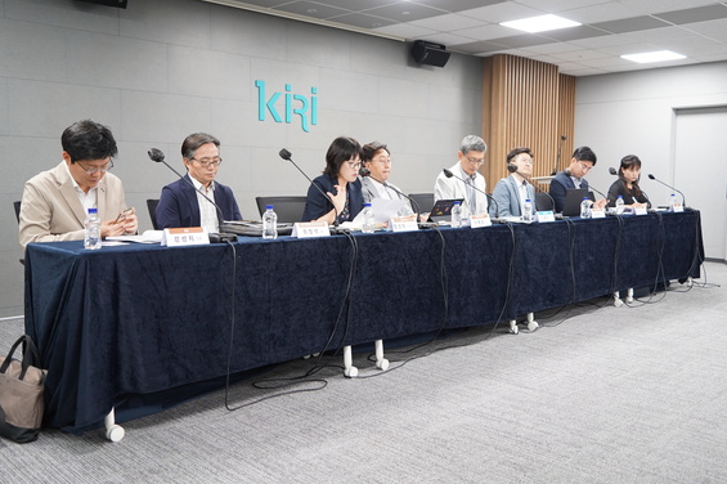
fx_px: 686
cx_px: 373
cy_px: 233
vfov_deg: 38.8
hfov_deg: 55.8
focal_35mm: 34
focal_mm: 32
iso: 640
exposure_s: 1/40
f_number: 3.2
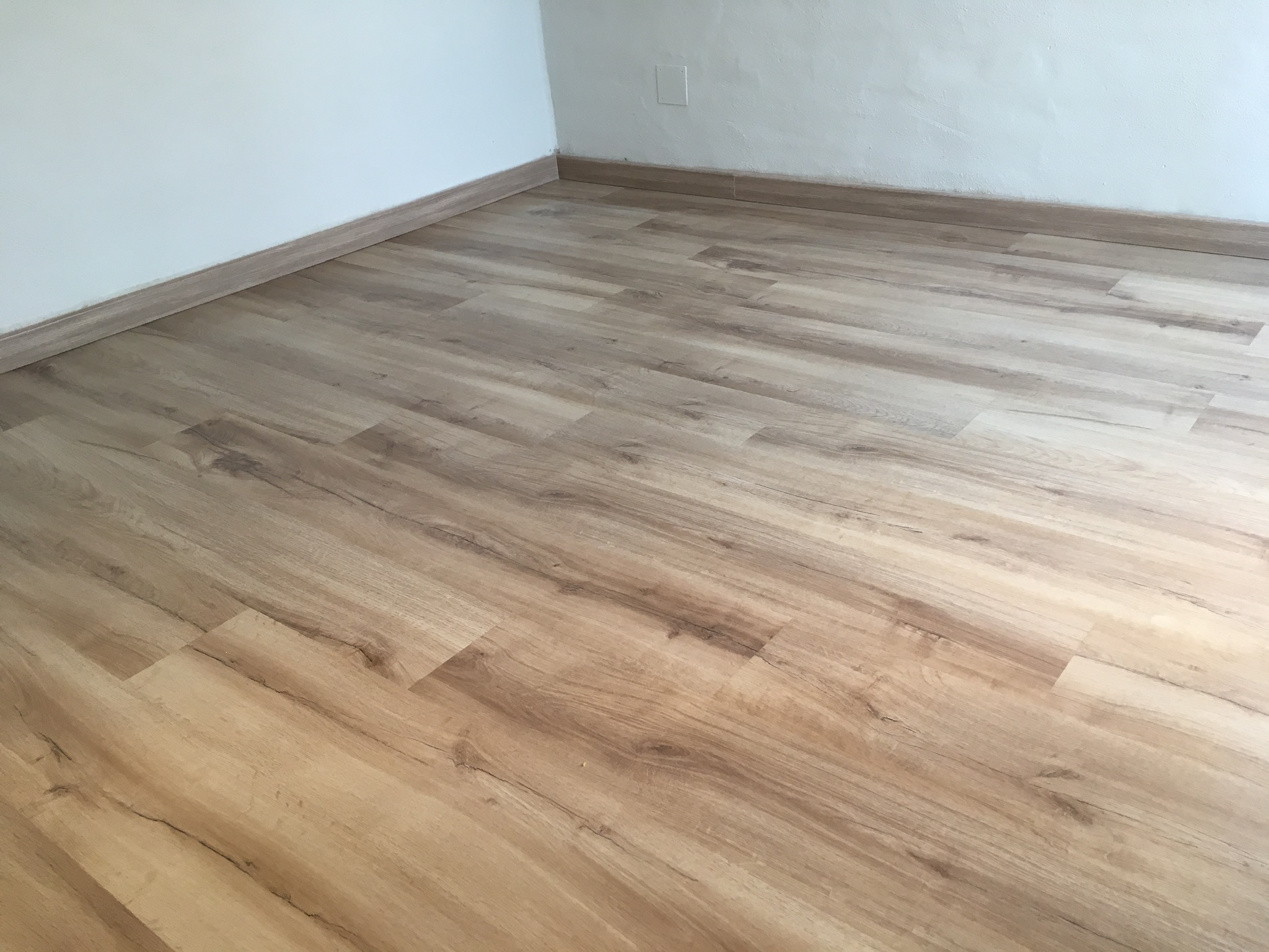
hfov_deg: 61.7
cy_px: 476
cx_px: 634
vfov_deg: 48.2
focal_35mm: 29
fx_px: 1063
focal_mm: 4.15
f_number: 2.2
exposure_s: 1/33
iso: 25
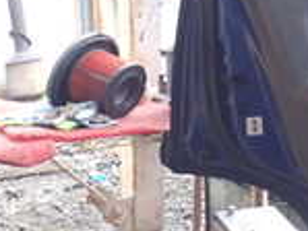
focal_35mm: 121
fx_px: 1077
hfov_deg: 14.3
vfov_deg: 12.1
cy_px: -29
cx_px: 560
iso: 100
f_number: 3.2
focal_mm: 5.4
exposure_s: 1/60
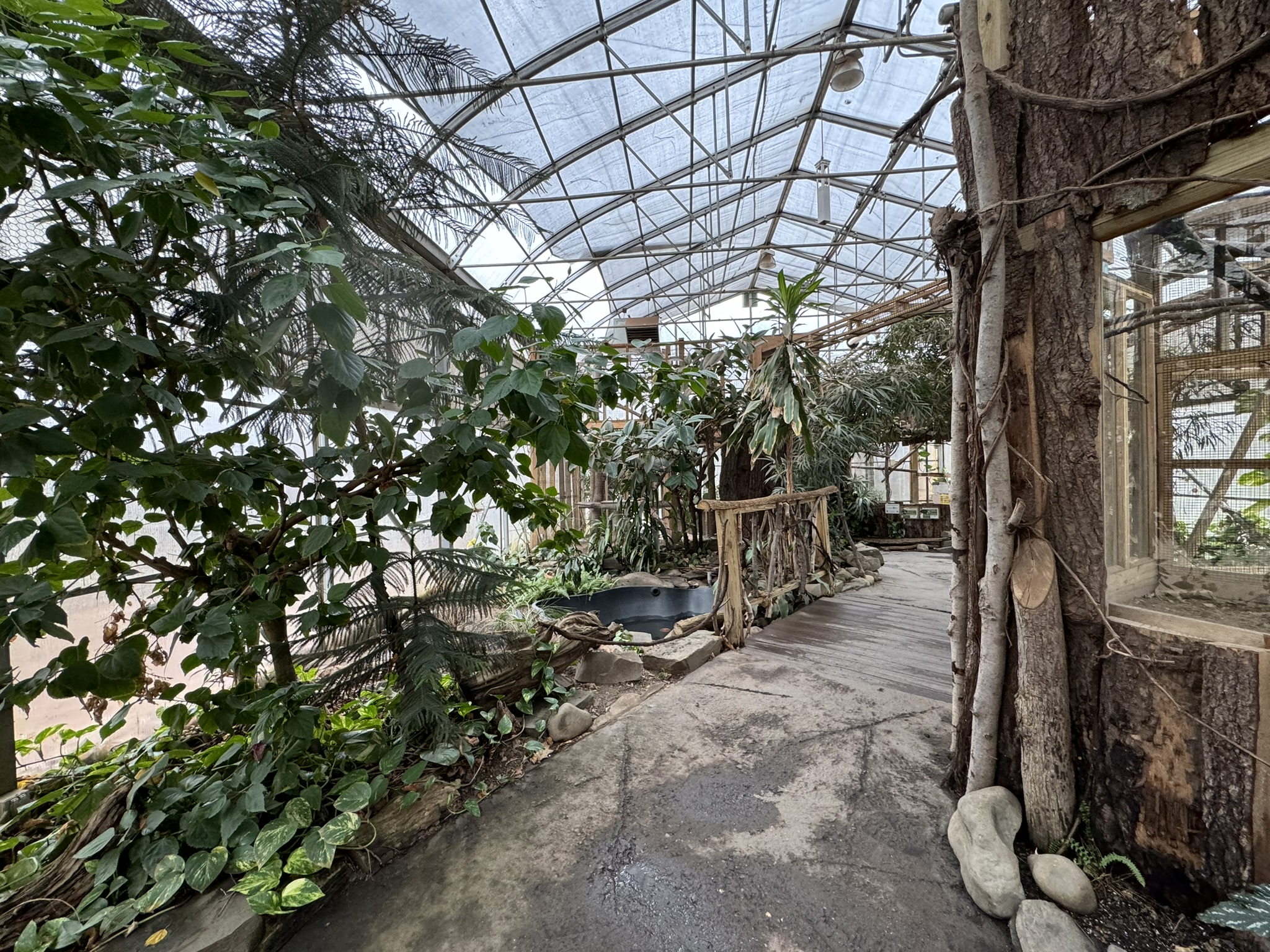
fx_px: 514
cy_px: 476
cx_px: 635
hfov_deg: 102.1
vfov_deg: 85.7
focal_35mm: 14
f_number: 2.2
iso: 250
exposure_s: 1/99
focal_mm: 2.22
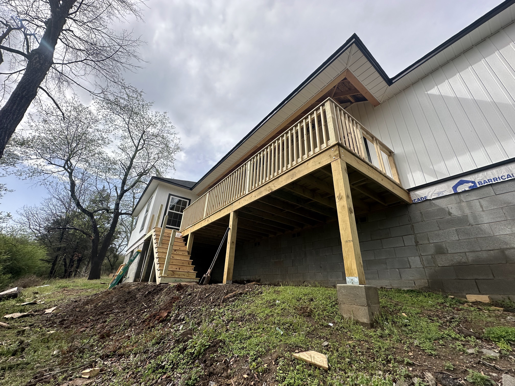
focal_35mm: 14
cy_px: 193
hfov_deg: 102.1
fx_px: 208
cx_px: 258
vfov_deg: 85.7
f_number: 2.2
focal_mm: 2.22
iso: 40
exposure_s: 1/1171
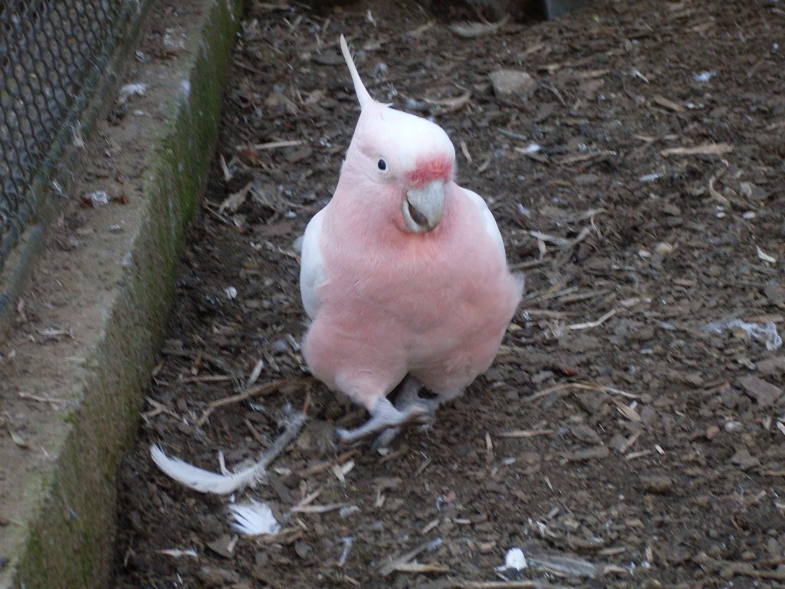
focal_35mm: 114
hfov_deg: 17.3
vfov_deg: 13.0
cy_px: 294
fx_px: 2585
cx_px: 392
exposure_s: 1/60
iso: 120
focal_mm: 18.9
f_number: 5.2
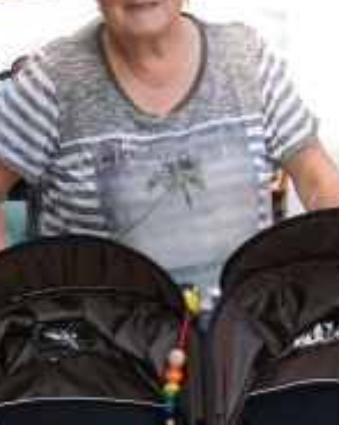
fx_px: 1356
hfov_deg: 14.2
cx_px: 97
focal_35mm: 108
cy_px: 335
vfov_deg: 17.7
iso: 100
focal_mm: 22
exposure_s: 1/80
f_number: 7.1
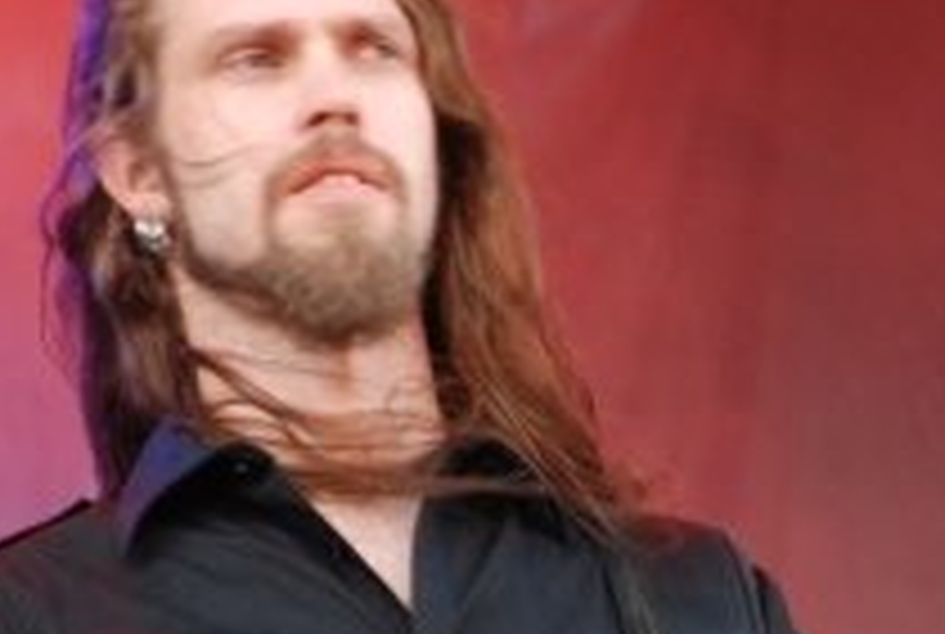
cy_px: 1003
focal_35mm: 469
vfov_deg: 2.9
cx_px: 482
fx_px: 12333
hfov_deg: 4.4
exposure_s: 1/50
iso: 400
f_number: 5.6
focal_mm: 85
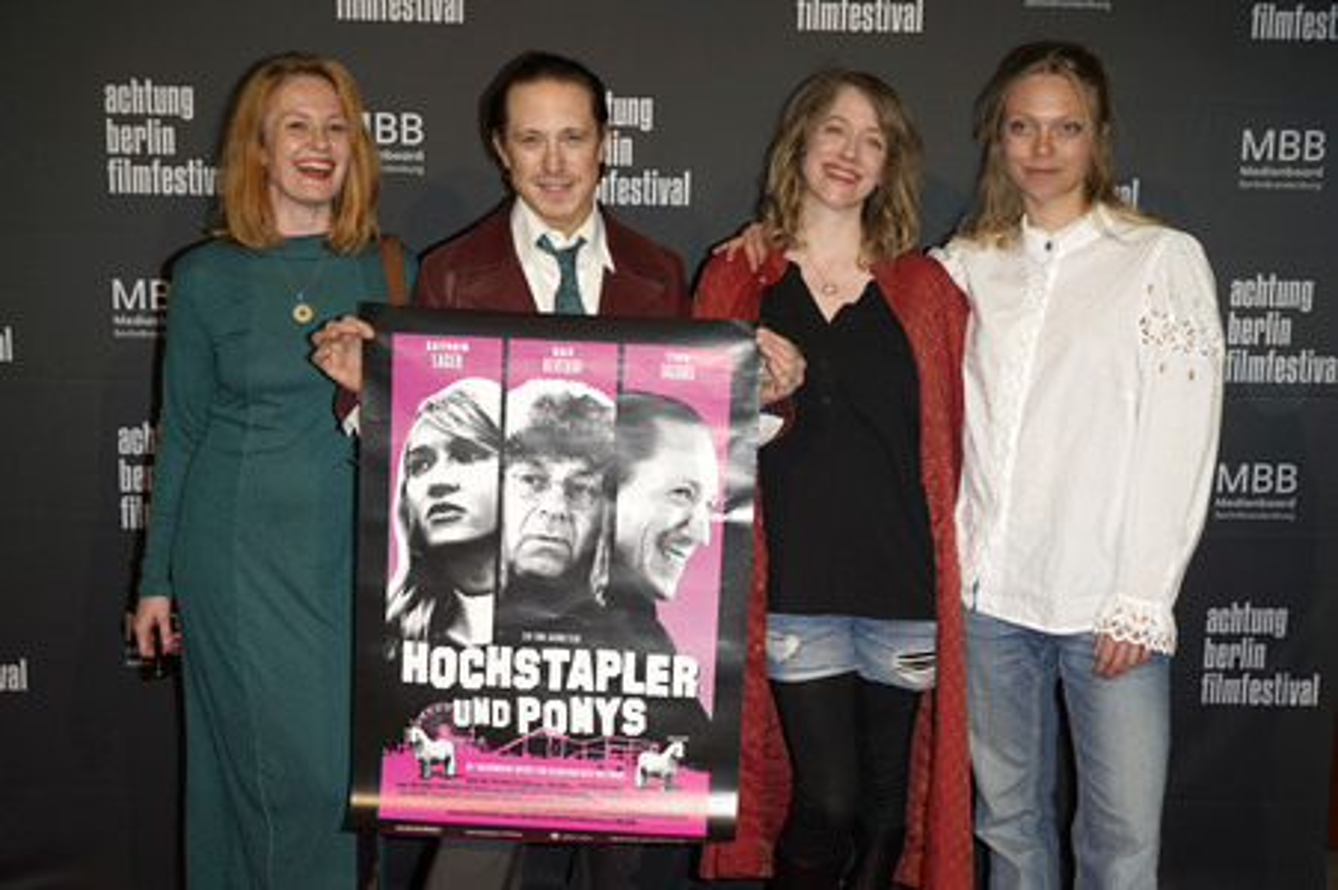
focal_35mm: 43
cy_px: 445
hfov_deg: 45.5
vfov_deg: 31.1
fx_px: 1597
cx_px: 669
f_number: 5.6
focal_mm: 43
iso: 320
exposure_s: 1/200
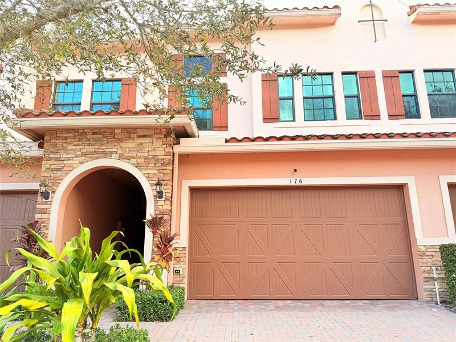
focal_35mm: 24
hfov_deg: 71.6
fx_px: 316
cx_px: 228
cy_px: 171
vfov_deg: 56.8
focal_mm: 6.76
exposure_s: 1/602
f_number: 1.78
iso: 80
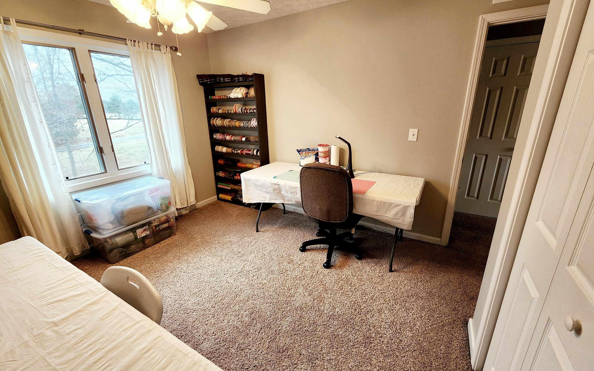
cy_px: 179
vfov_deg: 78.6
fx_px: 227
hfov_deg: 105.3
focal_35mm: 14
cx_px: 295
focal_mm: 2.2
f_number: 2.2
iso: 200
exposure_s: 1/60.2
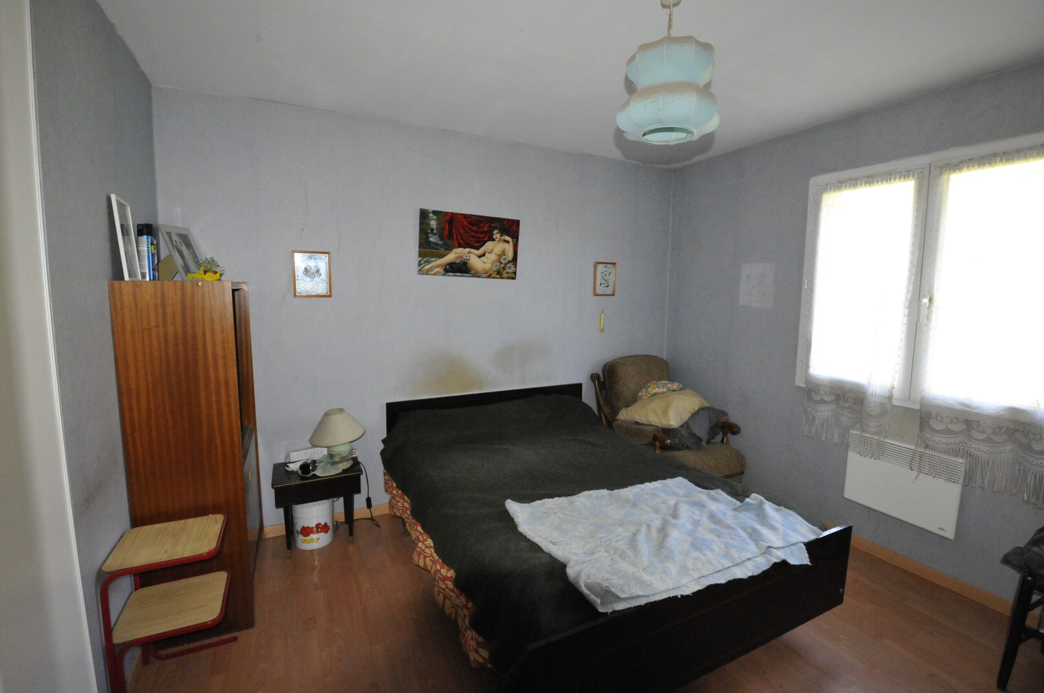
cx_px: 522
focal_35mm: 15
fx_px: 434
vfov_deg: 77.2
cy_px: 346
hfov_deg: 100.5
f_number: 7.1
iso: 3200
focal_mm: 10
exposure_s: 1/60
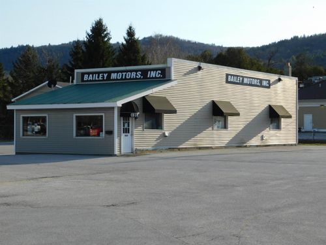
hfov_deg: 27.4
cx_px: 163
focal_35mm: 71
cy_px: 122
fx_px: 669
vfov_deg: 20.7
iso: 125
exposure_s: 1/800
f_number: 4.3
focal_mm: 12.6
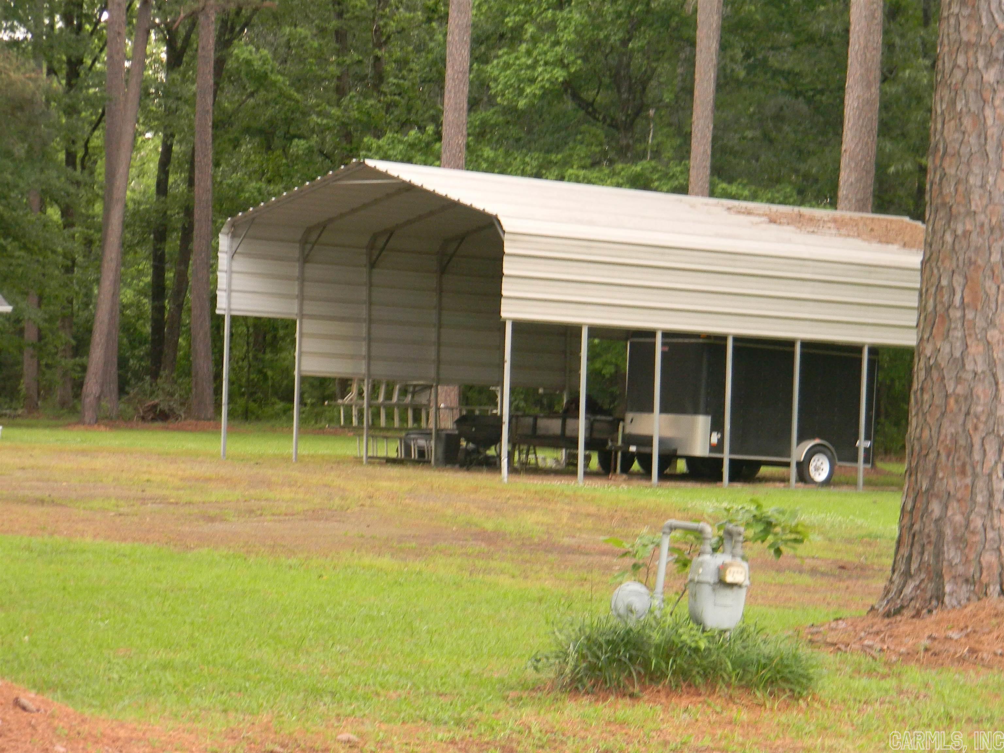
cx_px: 502
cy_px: 376
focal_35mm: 105
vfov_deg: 14.1
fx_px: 3045
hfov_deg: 18.7
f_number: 4.7
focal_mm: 19
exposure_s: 1/30
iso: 278
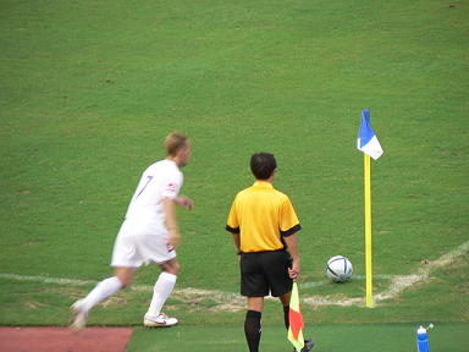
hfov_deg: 5.0
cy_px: 176
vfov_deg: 3.7
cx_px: 234
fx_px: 5379
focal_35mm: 397
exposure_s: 1/50
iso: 80
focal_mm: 66.1
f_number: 3.3
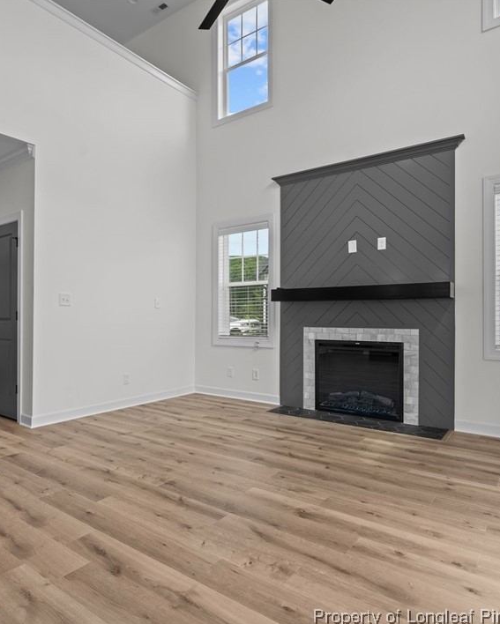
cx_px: 201
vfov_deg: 72.6
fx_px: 425
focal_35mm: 23
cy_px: 316
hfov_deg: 60.4
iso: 400
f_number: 8
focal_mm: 16
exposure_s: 1/3
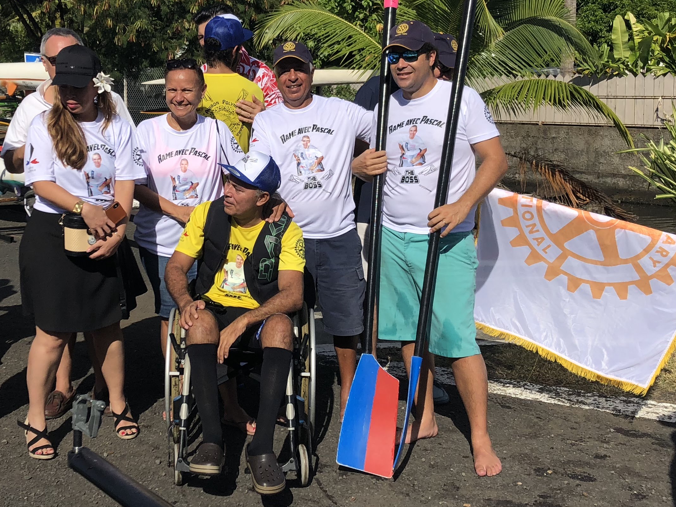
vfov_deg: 27.5
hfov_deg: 35.9
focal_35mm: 53
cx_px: 248
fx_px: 1035
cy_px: 204
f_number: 1.8
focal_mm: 3.99
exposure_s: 1/3247
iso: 25
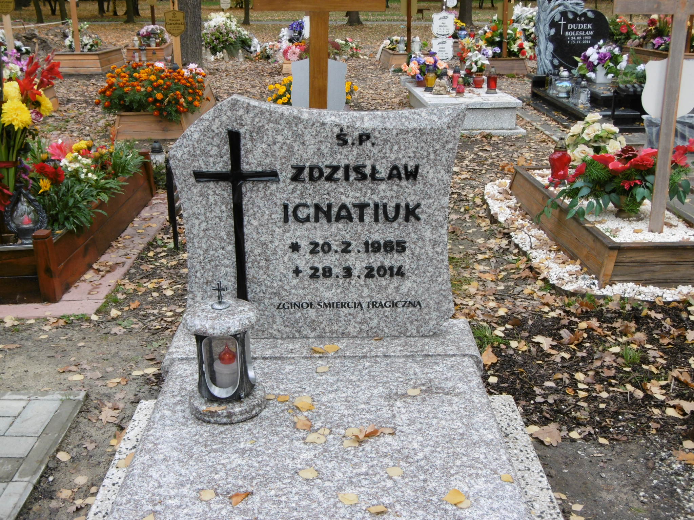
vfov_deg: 33.6
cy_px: 260
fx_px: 862
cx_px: 347
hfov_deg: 43.9
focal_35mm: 43
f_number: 3.8
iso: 100
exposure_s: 1/125
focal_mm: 7.7
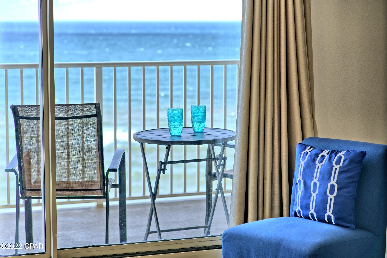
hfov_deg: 23.9
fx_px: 914
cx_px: 194
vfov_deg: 16.1
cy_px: 129
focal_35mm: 85
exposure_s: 1/90
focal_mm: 85
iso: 100
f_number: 4
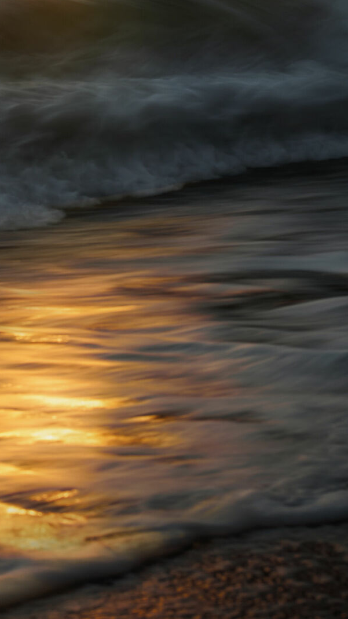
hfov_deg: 6.0
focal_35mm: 200
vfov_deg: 10.7
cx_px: -40
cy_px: 58
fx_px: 3282
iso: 50
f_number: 13
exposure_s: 1/5
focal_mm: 85
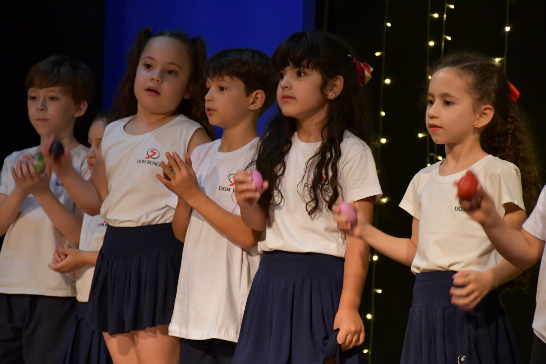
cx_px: 273
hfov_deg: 13.7
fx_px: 2275
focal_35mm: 150
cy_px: 182
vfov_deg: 9.1
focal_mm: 100
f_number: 5.6
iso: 5600
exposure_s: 1/125
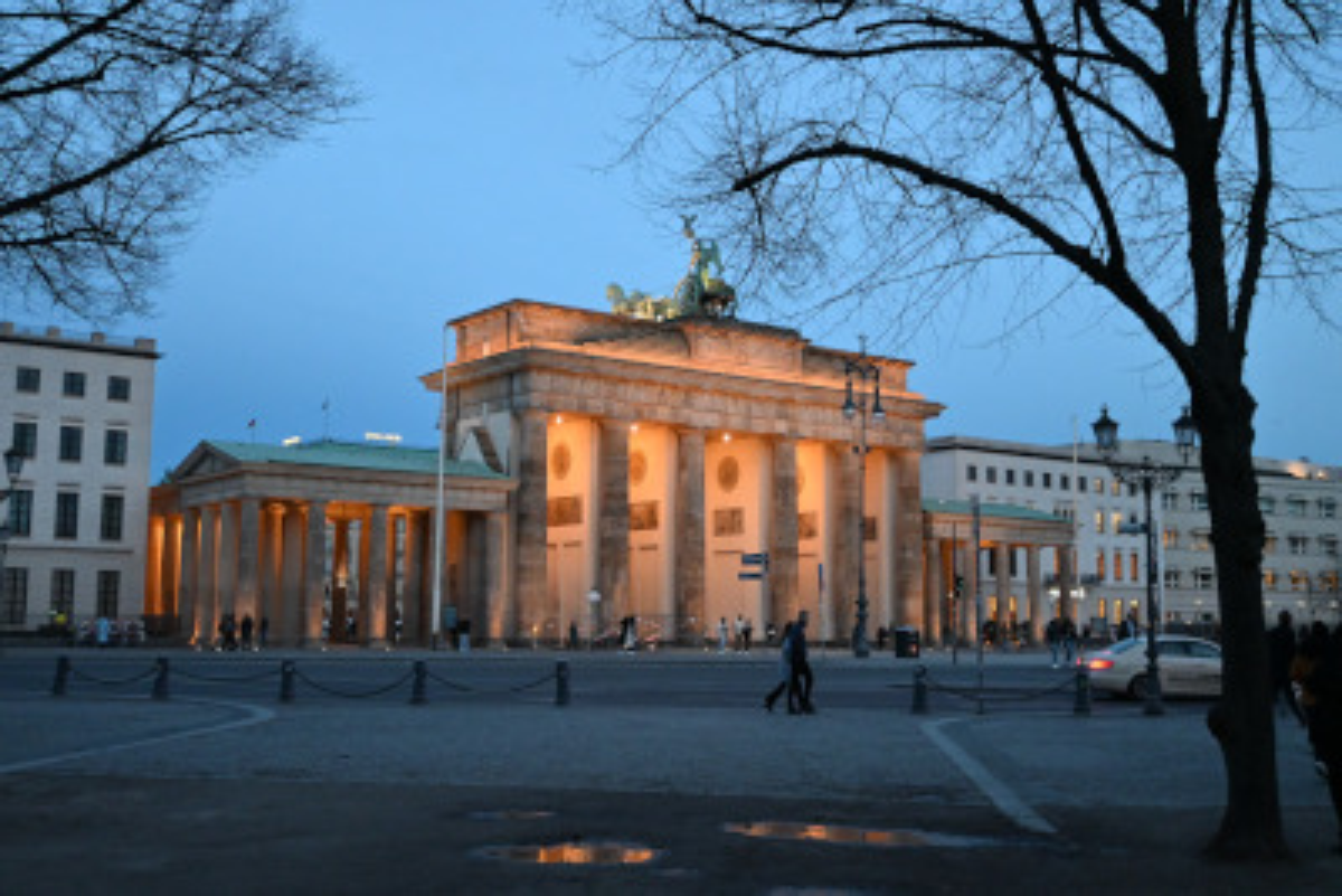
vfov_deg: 34.2
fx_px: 1454
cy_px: 448
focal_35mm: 39
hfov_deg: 49.5
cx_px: 671
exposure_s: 1/125
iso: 3200
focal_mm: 26
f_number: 4.5
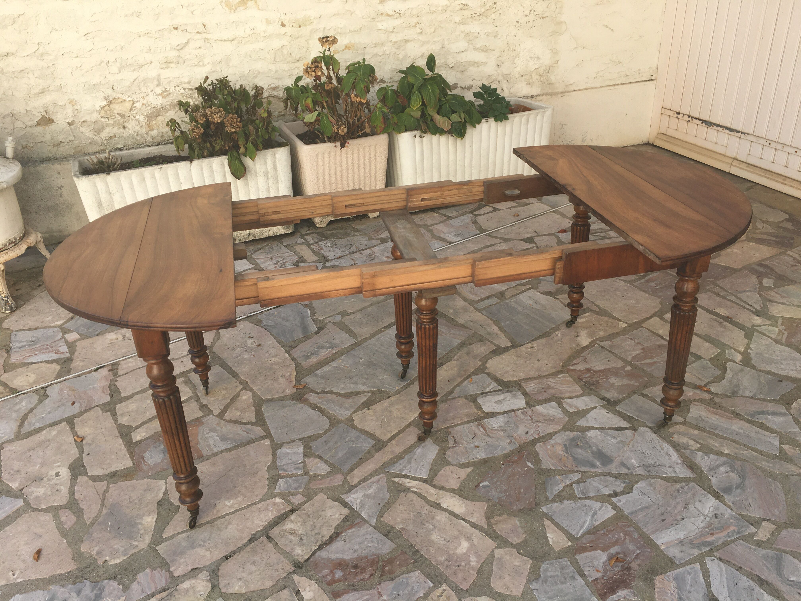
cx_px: 400
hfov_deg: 61.7
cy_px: 300
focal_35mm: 29
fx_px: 671
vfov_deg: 48.2
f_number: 2.2
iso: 25
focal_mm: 4.15
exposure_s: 1/591
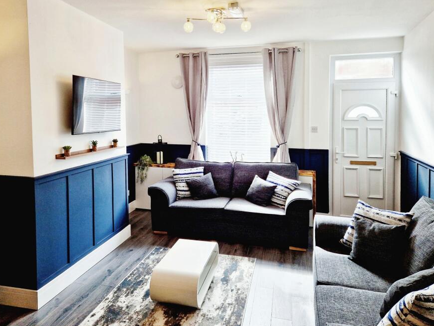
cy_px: 166
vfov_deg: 51.4
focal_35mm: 27
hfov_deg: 64.9
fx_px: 339
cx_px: 184
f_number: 1.8
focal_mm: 5.4
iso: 64
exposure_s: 1/182
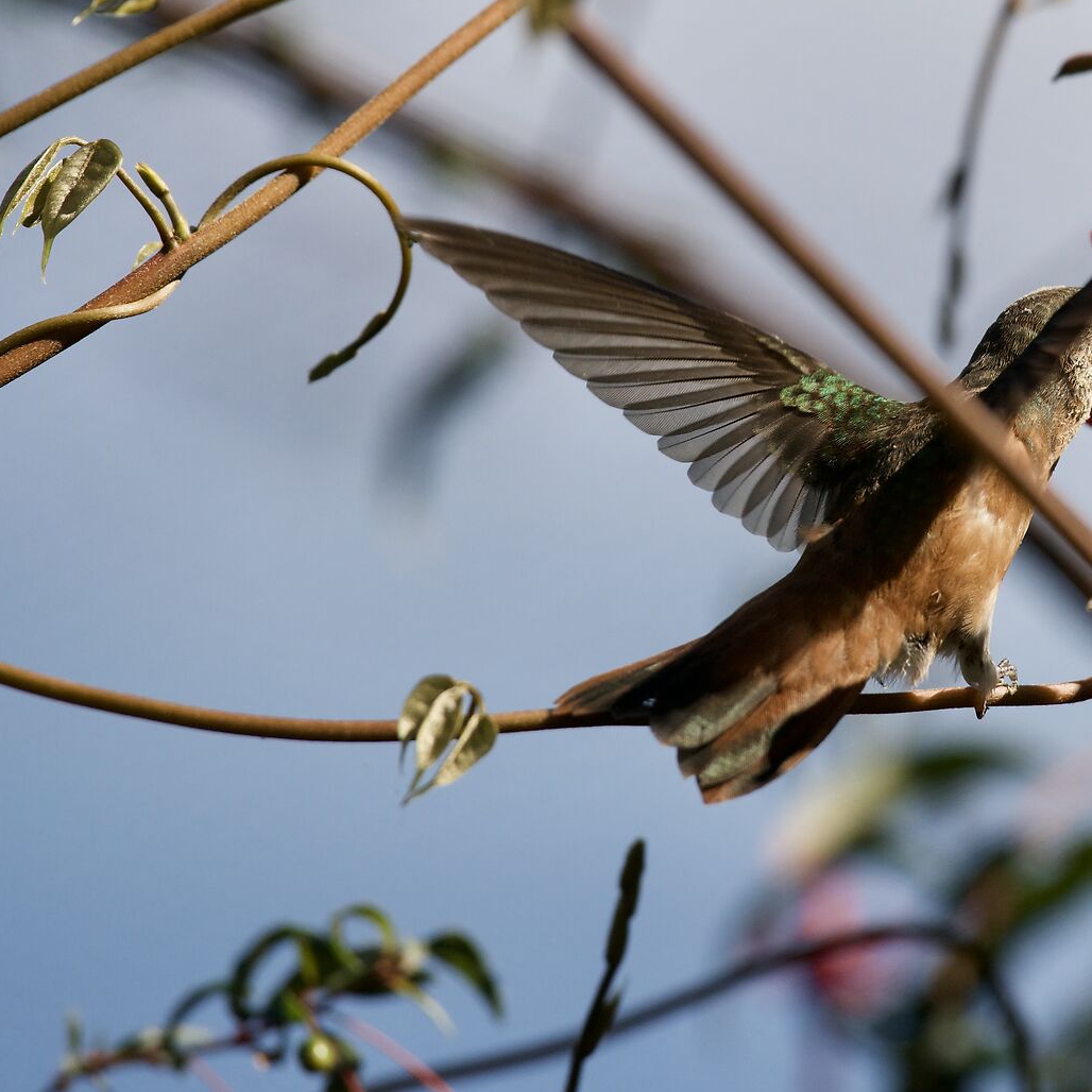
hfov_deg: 1.8
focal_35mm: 992
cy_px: 317
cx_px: 956
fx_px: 35405
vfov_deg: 1.8
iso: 800
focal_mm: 500
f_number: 6.3
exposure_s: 1/2000
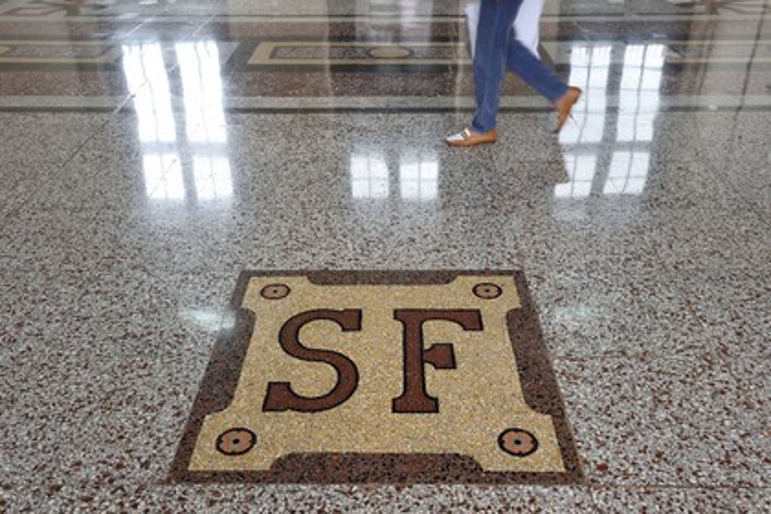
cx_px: 386
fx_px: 750
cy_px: 257
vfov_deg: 37.9
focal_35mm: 35
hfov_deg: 54.4
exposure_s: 1/60
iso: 800
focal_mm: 35
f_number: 7.1
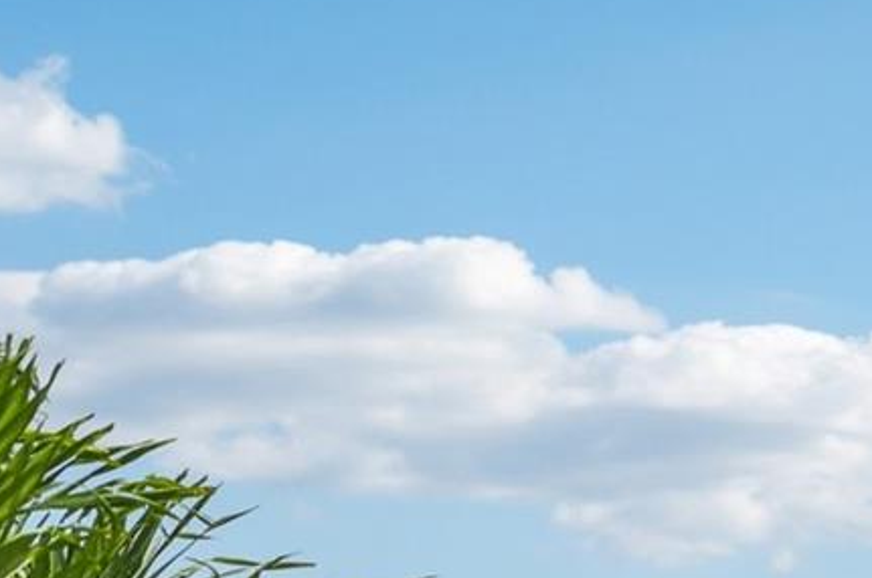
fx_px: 1258
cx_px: 1408
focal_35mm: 52
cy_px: 656
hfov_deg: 25.1
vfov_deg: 24.0
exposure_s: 1/5000
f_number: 2.8
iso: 100
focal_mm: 14
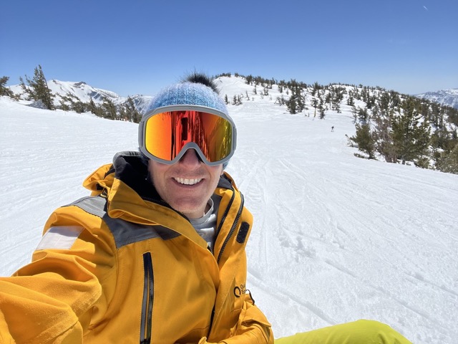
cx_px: 229
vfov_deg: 58.9
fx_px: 304
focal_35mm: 23
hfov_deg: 73.9
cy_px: 172
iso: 32
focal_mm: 2.71
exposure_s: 1/2825
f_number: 2.2
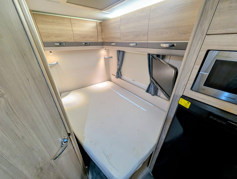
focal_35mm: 12
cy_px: 90
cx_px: 118
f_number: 1.7
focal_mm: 2.02
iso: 49
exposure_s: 1/24.1
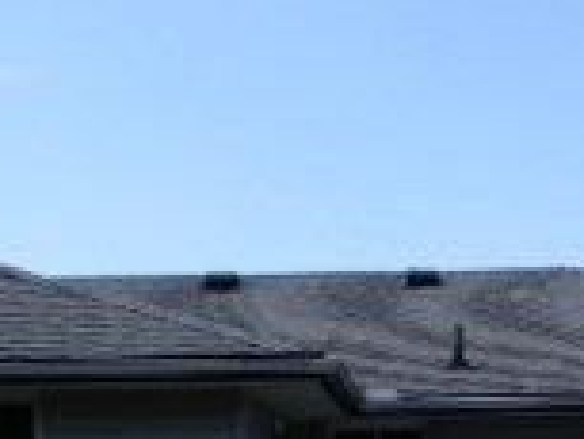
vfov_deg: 10.3
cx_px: 550
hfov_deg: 14.1
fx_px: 2330
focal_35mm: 138
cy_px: 699
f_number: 2.4
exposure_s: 1/1022
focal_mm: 4.12
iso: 50
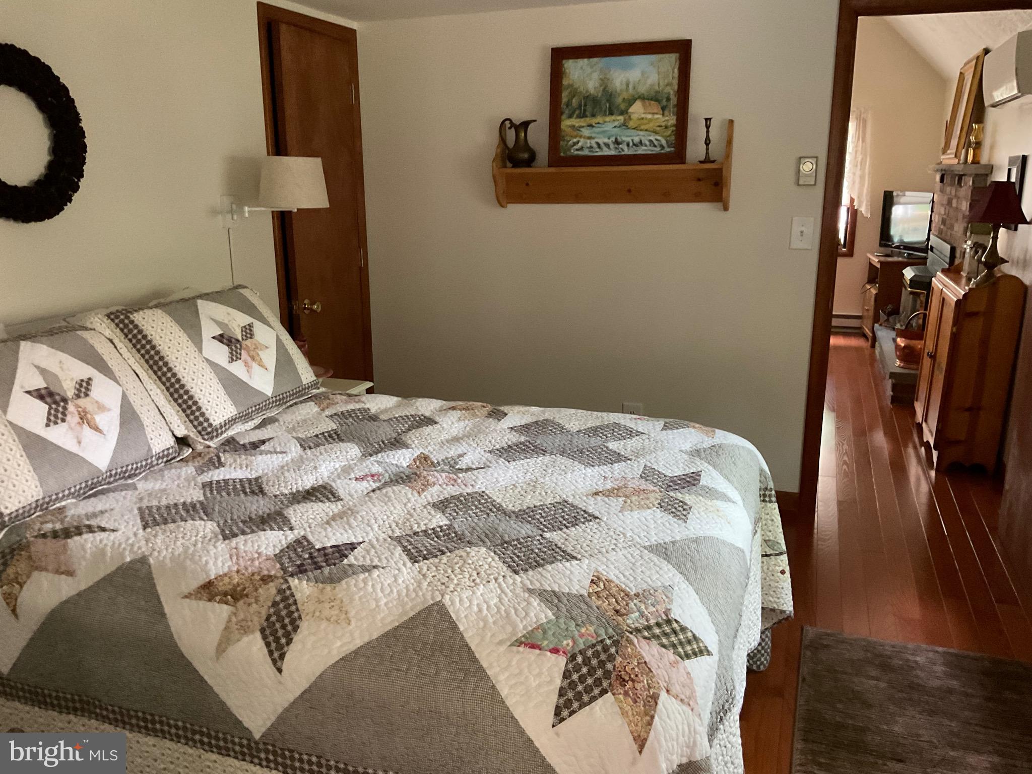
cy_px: 387
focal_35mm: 29
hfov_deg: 61.7
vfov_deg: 48.2
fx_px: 865
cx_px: 516
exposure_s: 1/35
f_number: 1.8
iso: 320
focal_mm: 3
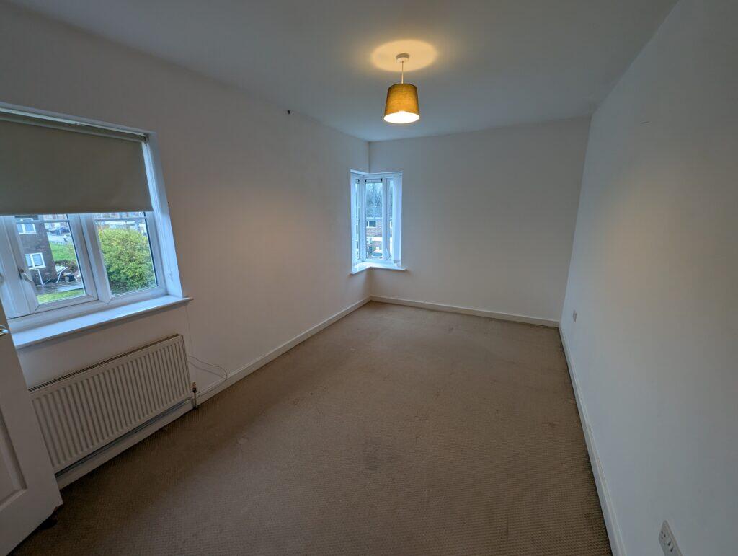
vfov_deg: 90.1
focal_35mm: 13
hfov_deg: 106.1
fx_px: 278
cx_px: 369
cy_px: 278
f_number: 2.2
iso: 72
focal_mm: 1.95
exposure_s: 1/25
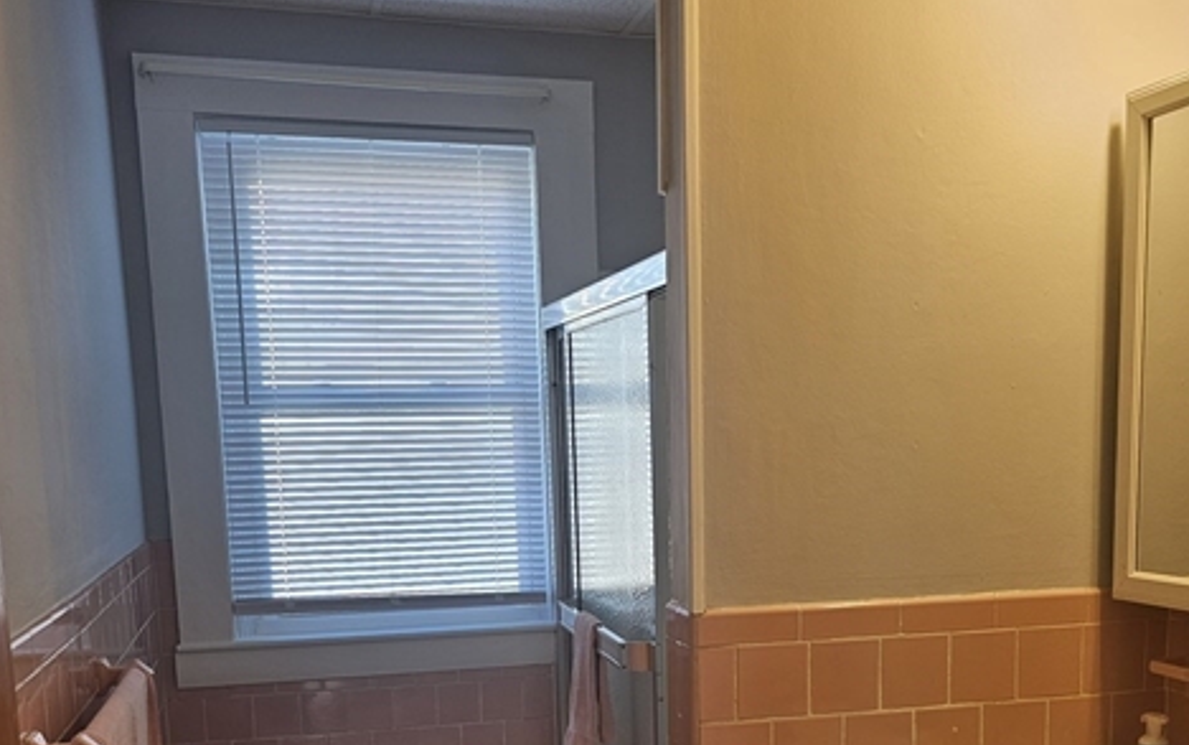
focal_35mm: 40
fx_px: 1297
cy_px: 666
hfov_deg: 49.2
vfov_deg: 30.6
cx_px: 645
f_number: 1.7
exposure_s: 1/120
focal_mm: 6.3
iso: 64
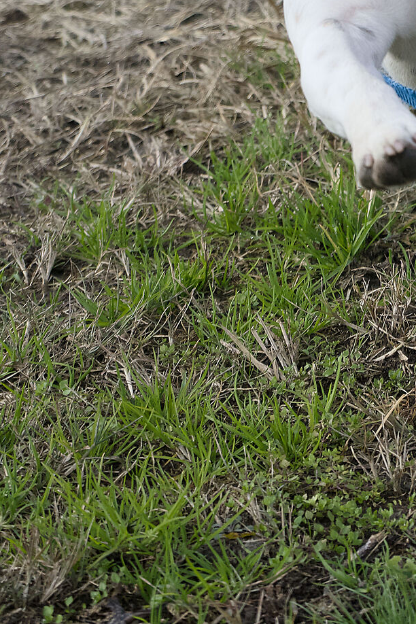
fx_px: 3172
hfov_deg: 7.5
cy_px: -10
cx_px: 464
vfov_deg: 11.1
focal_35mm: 183
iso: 800
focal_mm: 70
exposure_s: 1/1250
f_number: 5.6
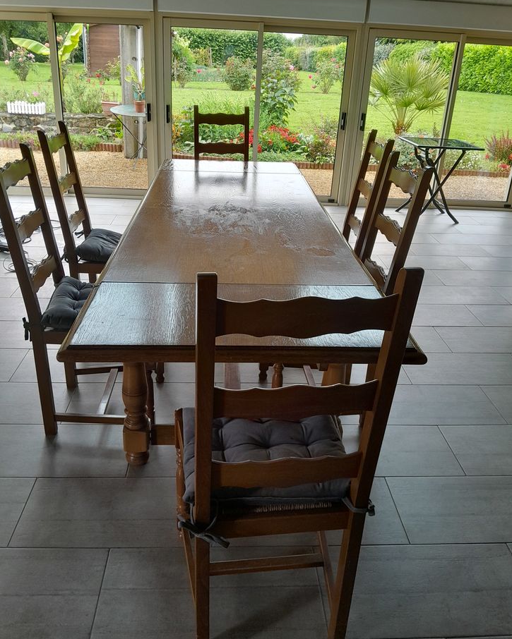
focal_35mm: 28
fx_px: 530
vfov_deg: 62.2
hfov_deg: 51.5
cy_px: 308
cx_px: 254
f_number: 1.8
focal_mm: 3.98
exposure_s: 1/50
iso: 50
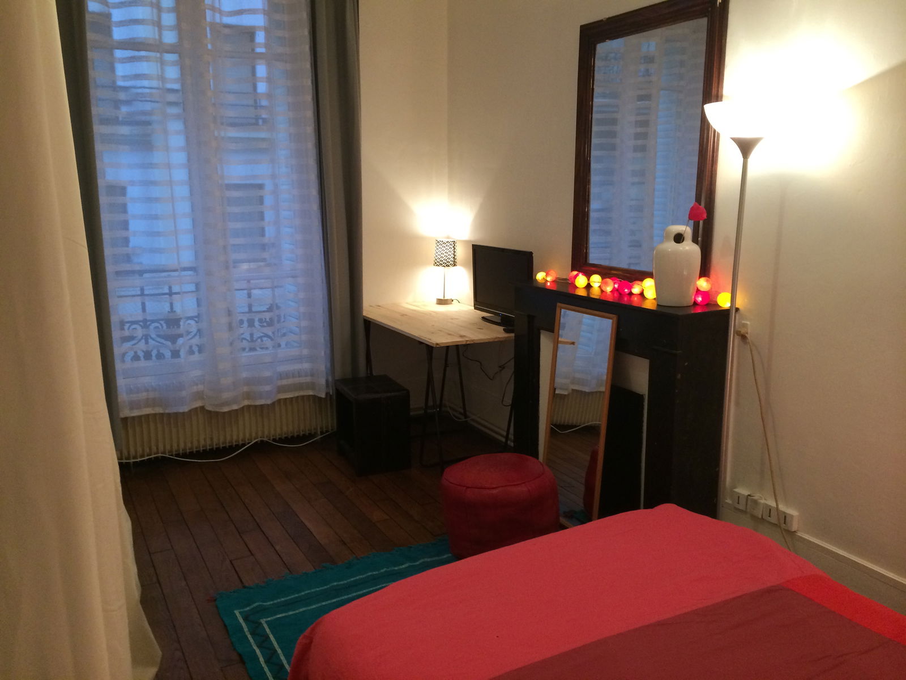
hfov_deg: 60.0
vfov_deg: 46.8
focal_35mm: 30
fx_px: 785
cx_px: 453
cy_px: 340
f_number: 2.2
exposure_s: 1/30
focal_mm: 4.12
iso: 160
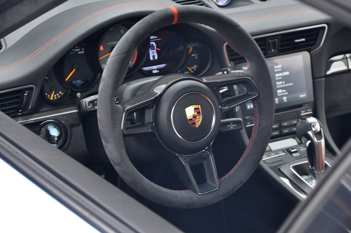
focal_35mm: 105
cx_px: 176
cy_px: 116
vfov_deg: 13.0
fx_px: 1022
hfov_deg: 19.5
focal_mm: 70
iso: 500
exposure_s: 1/20
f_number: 5
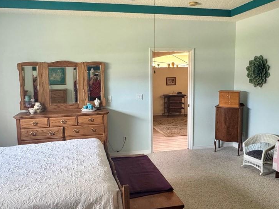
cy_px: 101
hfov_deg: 58.4
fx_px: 250
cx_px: 138
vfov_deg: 45.4
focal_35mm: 31
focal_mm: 2.22
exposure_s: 1/74
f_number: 2.2
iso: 320
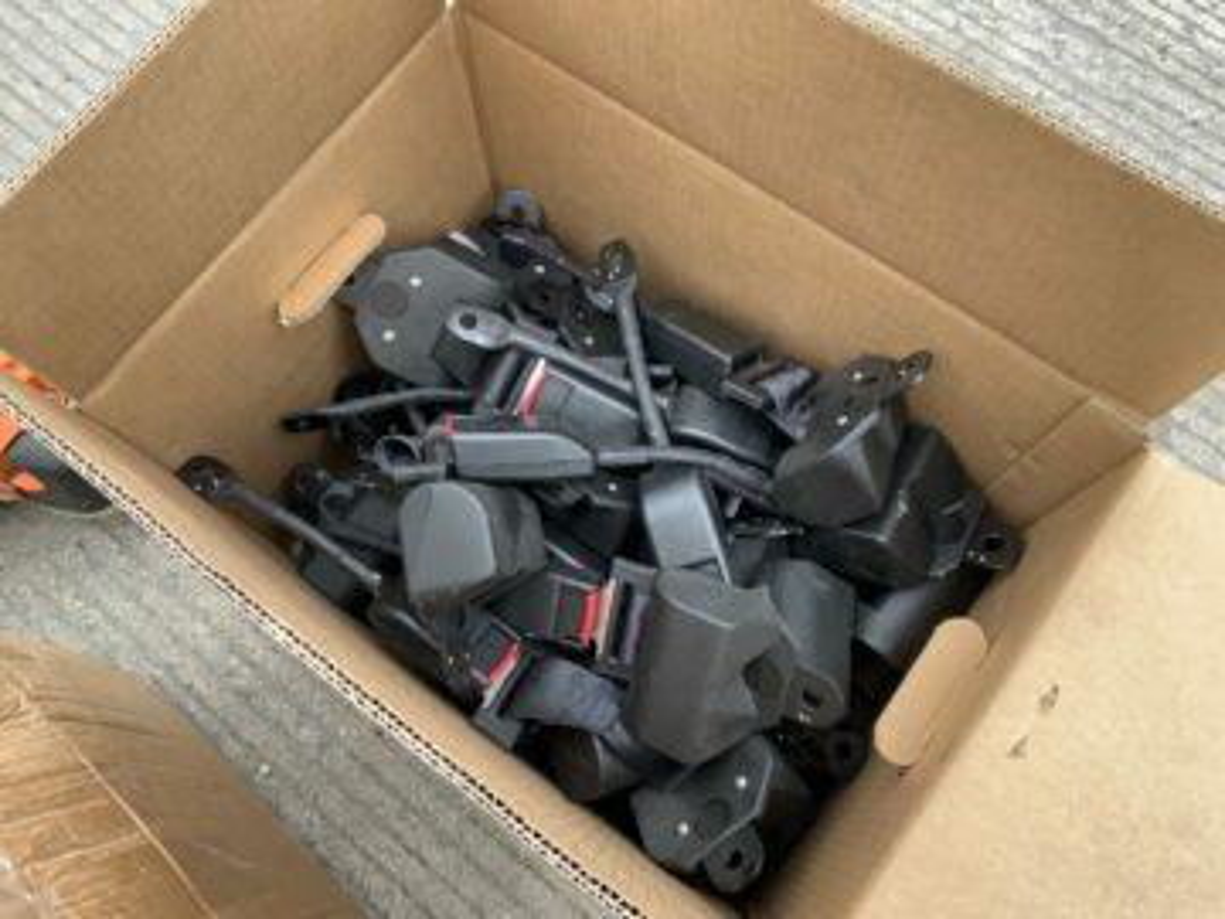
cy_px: 460
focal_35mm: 29
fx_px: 1026
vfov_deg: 48.2
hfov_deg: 61.7
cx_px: 612
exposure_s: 1/167
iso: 16
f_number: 1.8
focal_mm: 3
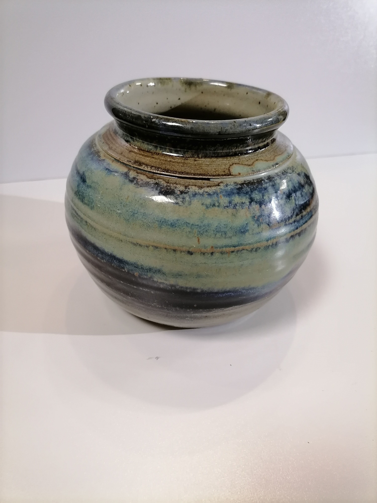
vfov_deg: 67.3
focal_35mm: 26
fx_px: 378
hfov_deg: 53.1
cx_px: 188
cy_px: 252
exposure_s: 1/100
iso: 500
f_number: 1.8
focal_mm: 5.4
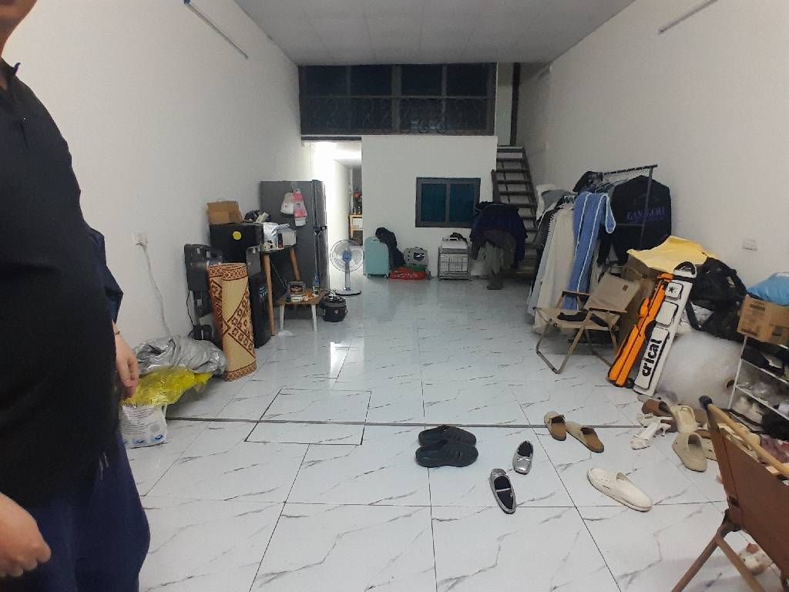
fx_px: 387
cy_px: 296
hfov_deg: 91.0
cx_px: 394
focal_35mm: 17
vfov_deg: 74.7
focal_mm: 1.46
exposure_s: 1/33
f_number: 2.2
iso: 160
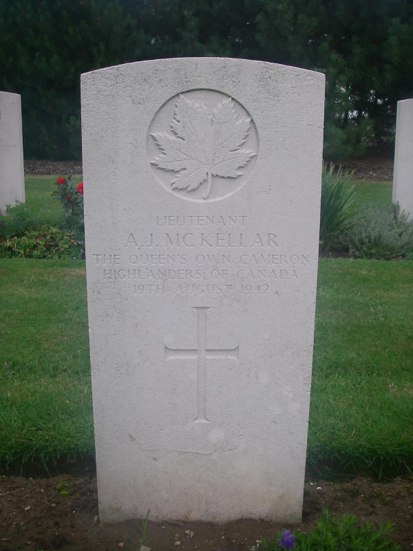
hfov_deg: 37.7
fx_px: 604
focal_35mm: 38
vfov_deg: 49.0
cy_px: 276
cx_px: 206
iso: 64
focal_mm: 6.3
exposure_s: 1/100
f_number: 3.3
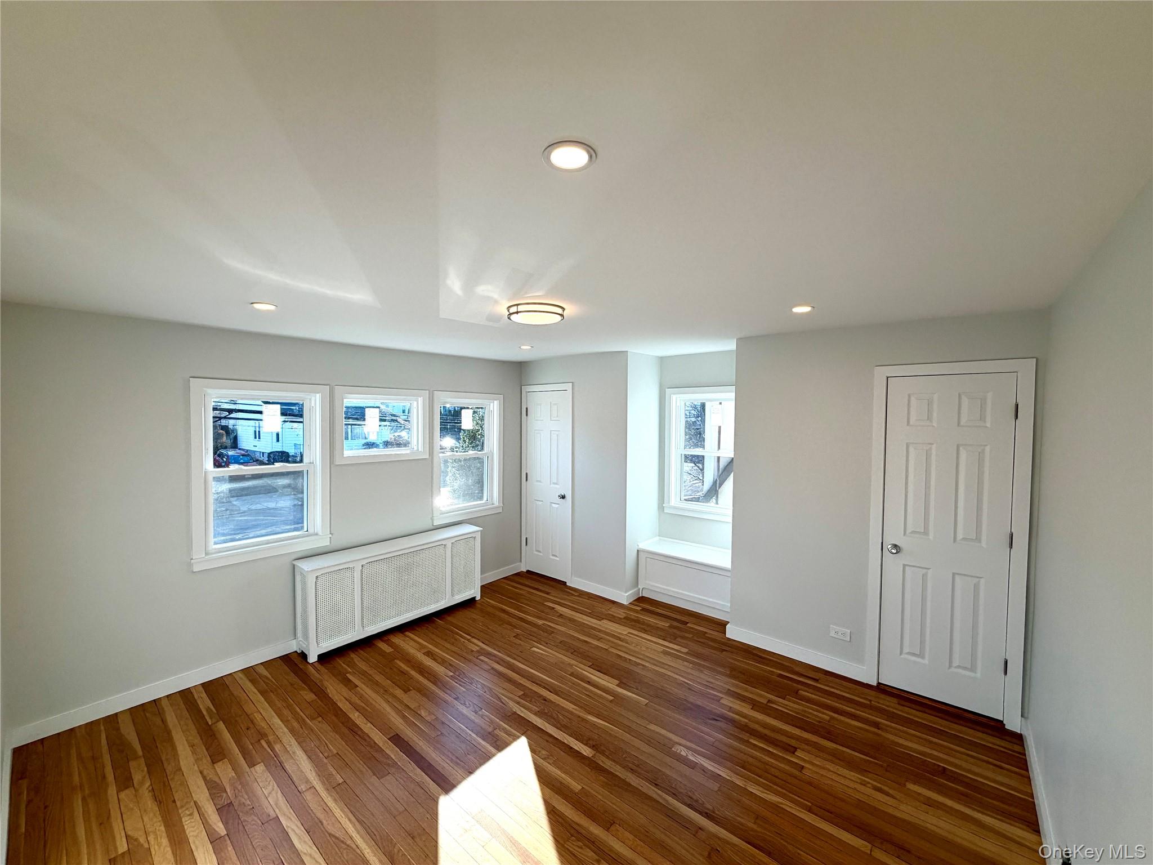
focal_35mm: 14
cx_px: 576
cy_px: 432
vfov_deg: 85.7
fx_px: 466
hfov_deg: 102.1
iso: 64
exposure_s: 1/465
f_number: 2.2
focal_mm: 2.22
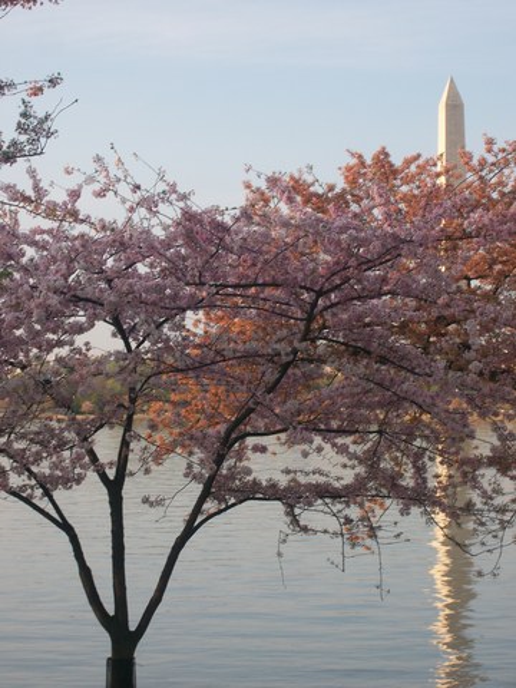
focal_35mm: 105
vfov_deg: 18.7
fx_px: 2087
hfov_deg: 14.1
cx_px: 258
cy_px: 344
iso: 80
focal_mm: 18.8
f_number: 5.7
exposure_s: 1/125
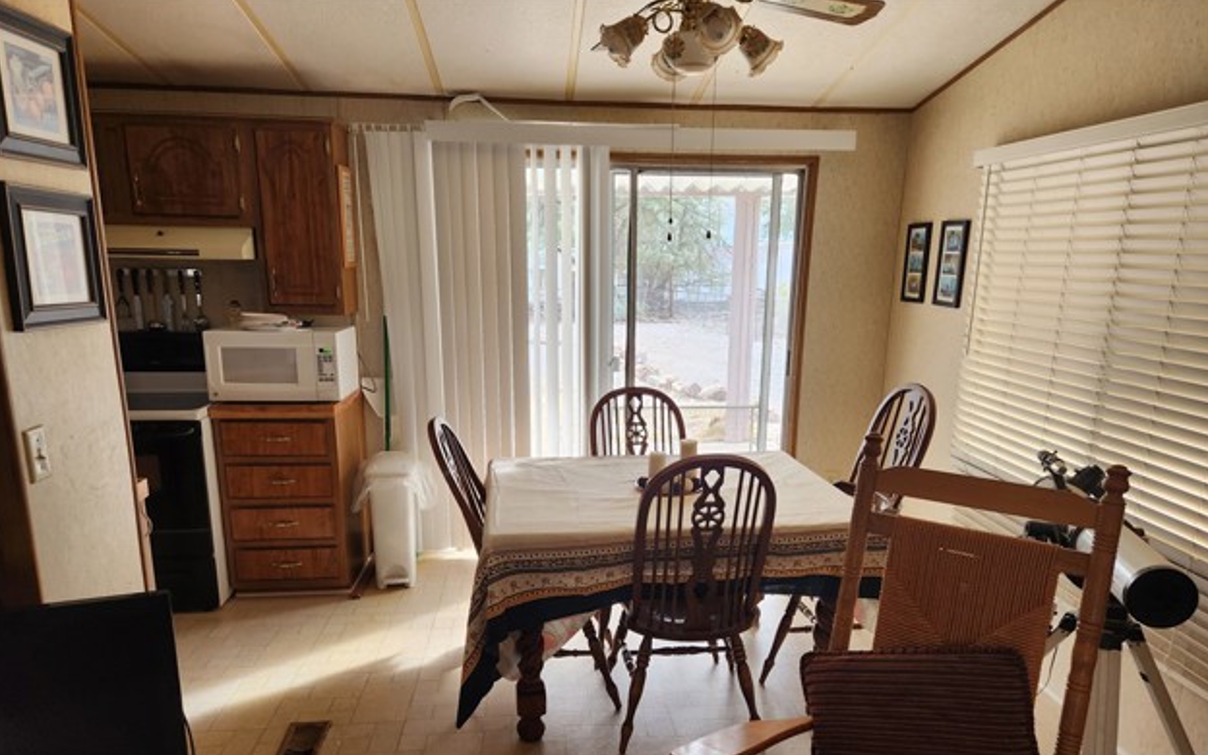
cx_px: 610
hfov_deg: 72.5
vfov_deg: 48.9
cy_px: 457
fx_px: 823
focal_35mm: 25
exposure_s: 1/180
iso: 100
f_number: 1.8
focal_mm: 5.4
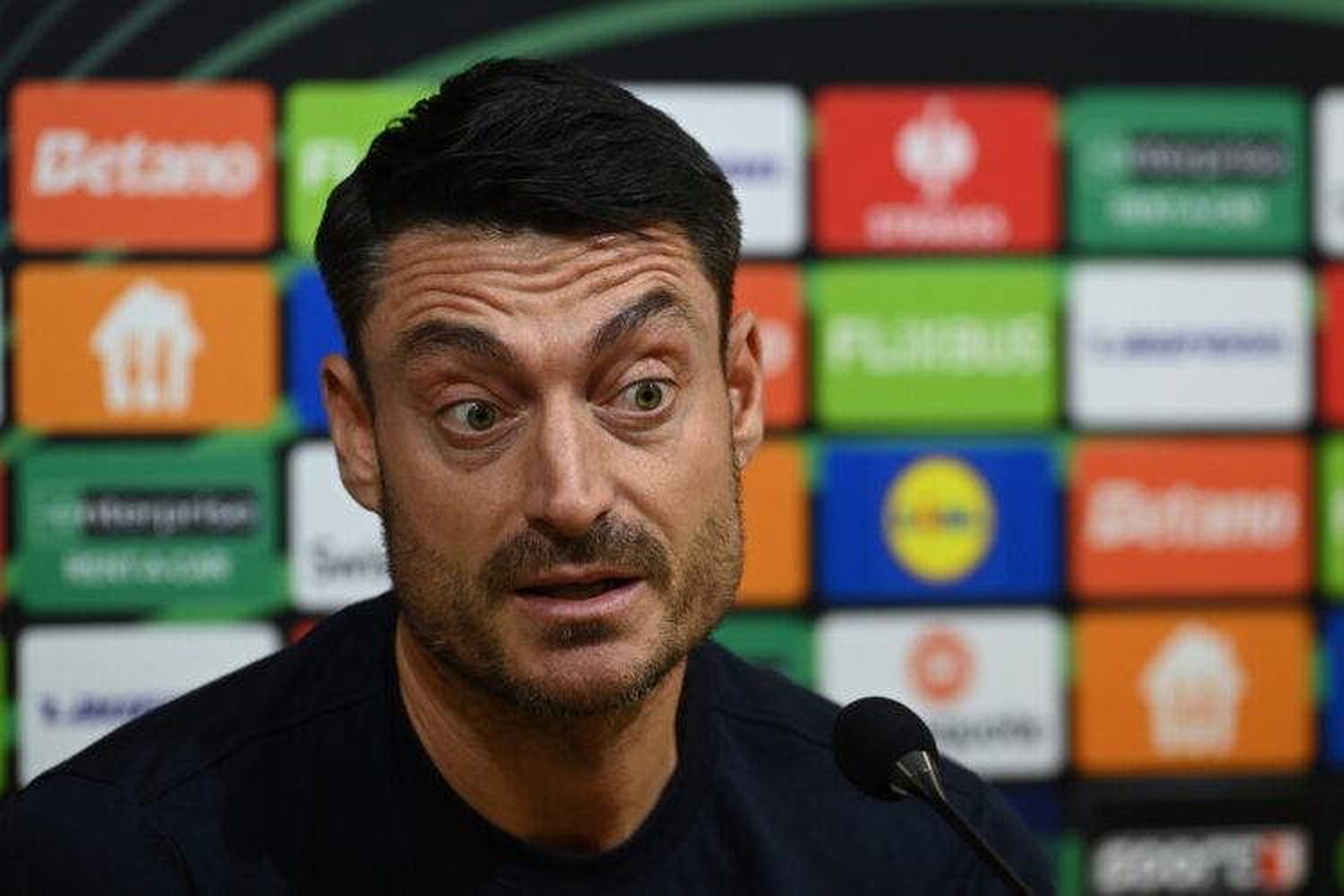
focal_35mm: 300
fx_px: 11199
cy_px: 448
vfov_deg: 4.6
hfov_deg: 6.9
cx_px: 672
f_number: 5.6
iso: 2500
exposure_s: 1/500
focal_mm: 300
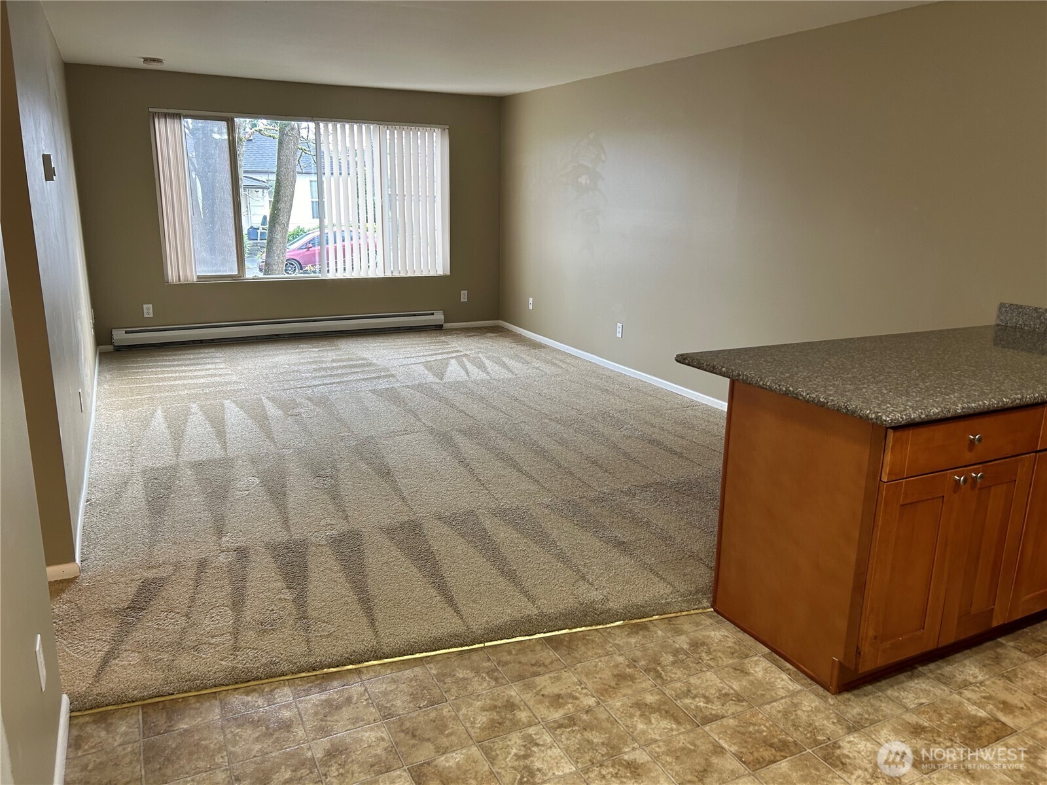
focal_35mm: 26
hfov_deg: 67.3
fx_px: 786
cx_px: 524
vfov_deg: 53.1
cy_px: 392
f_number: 1.5
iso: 64
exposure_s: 1/60
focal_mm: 5.7
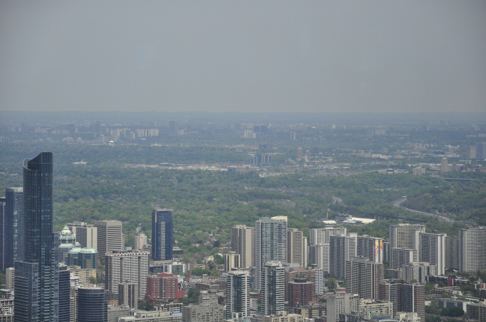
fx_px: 1719
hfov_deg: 16.1
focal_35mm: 128
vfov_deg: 10.7
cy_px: 161
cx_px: 243
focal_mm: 85
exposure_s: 1/1500
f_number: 5.6
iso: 800
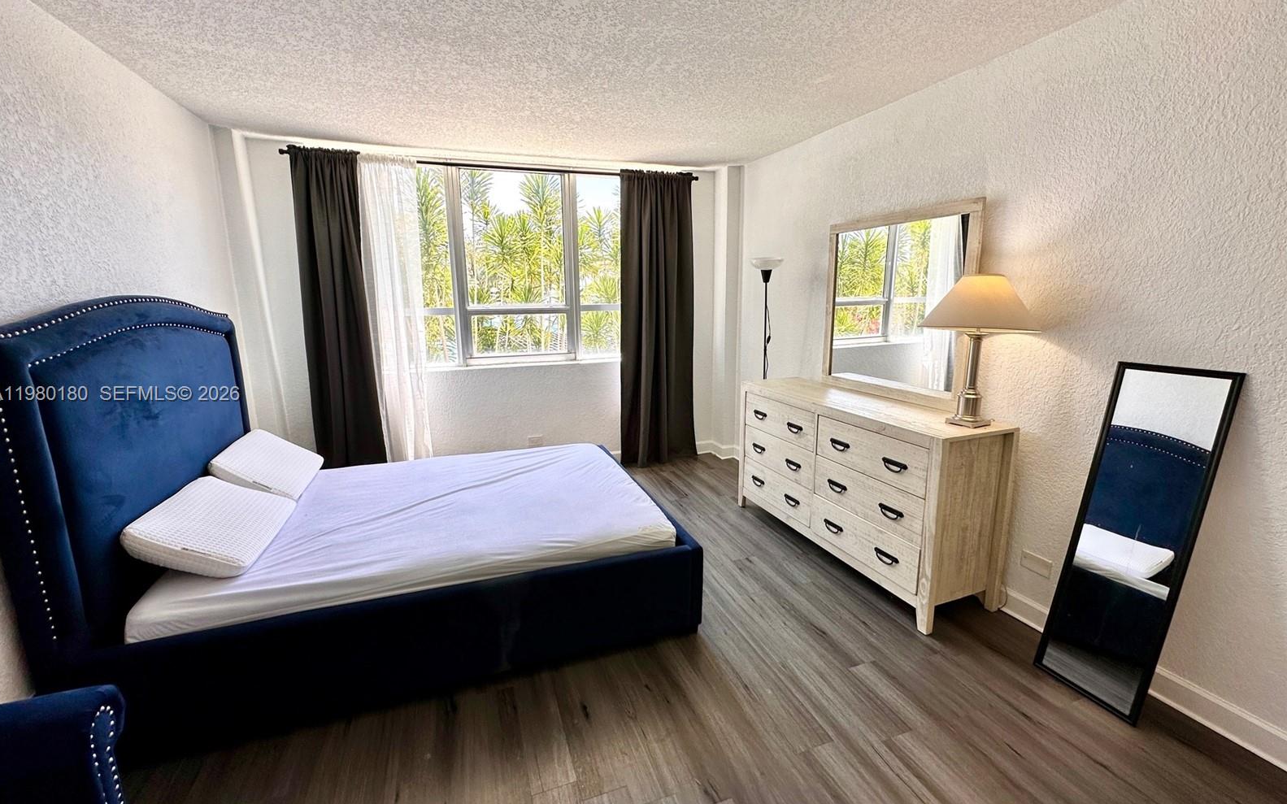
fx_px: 526
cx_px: 637
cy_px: 395
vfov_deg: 74.8
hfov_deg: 101.5
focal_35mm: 15
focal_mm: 2.22
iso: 40
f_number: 2.2
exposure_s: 1/182
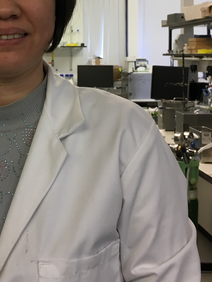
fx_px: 498
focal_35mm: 61
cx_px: 17
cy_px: 55
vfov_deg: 30.9
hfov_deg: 23.3
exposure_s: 1/33
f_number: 2.2
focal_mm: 4.15
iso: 64
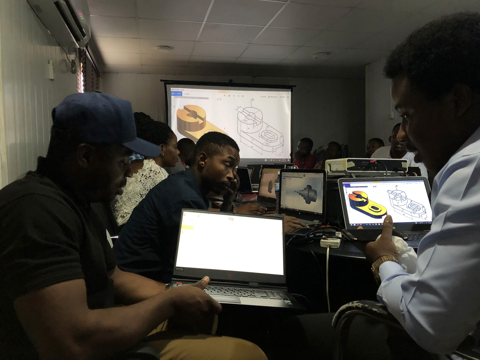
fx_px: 388
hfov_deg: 63.4
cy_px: 180
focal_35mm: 28
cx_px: 240
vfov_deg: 49.7
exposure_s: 1/15
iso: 100
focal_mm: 3.99
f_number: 1.8
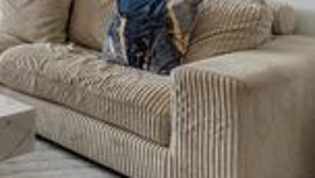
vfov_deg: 19.8
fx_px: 460
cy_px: -67
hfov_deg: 27.3
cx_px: -149
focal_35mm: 55
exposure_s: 1/25
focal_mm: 16
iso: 800
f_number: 9
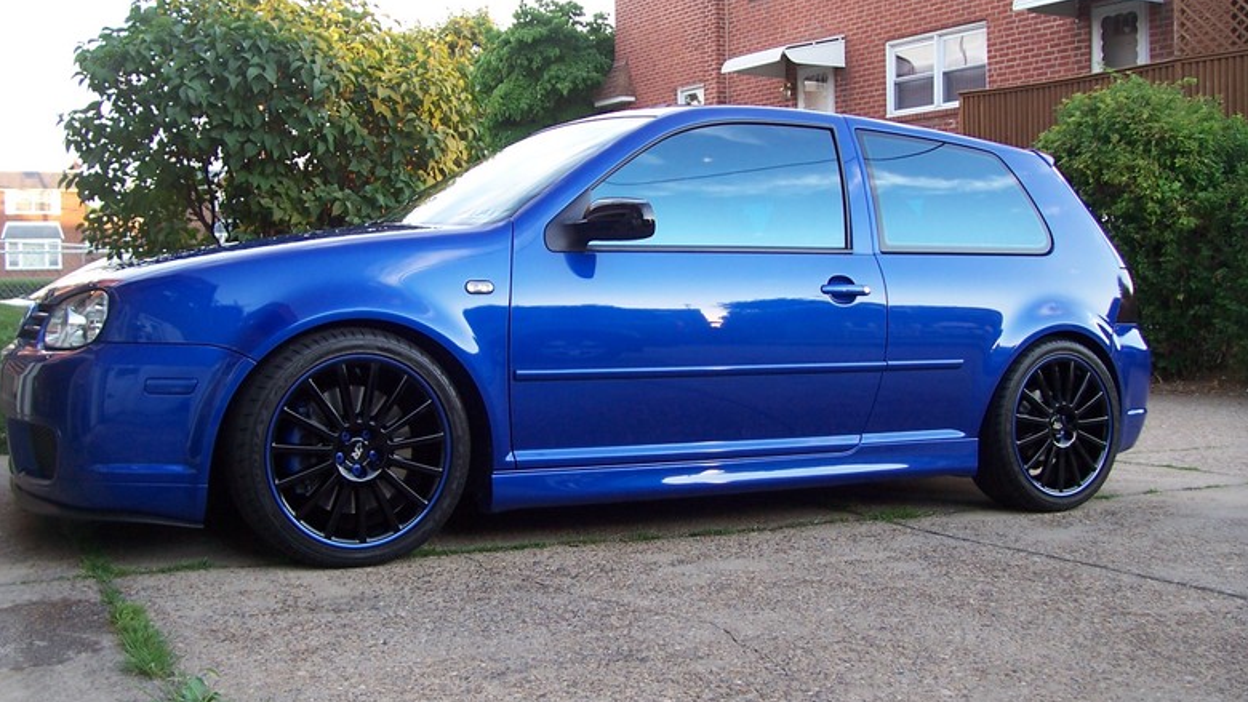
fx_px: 1258
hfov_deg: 52.8
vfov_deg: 31.2
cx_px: 611
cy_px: 344
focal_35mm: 38
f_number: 2.7
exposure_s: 1/60
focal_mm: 5.6
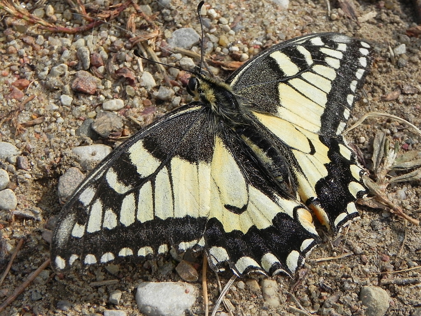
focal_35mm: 85
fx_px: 1034
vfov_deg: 17.4
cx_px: 210
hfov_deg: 23.0
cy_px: 158
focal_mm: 15.1
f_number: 7.1
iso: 160
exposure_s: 1/521
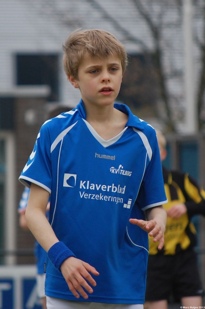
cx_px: 102
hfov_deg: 4.6
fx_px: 2569
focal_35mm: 300
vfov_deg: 6.9
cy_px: 154
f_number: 5.6
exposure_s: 1/800
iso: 400
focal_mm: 200
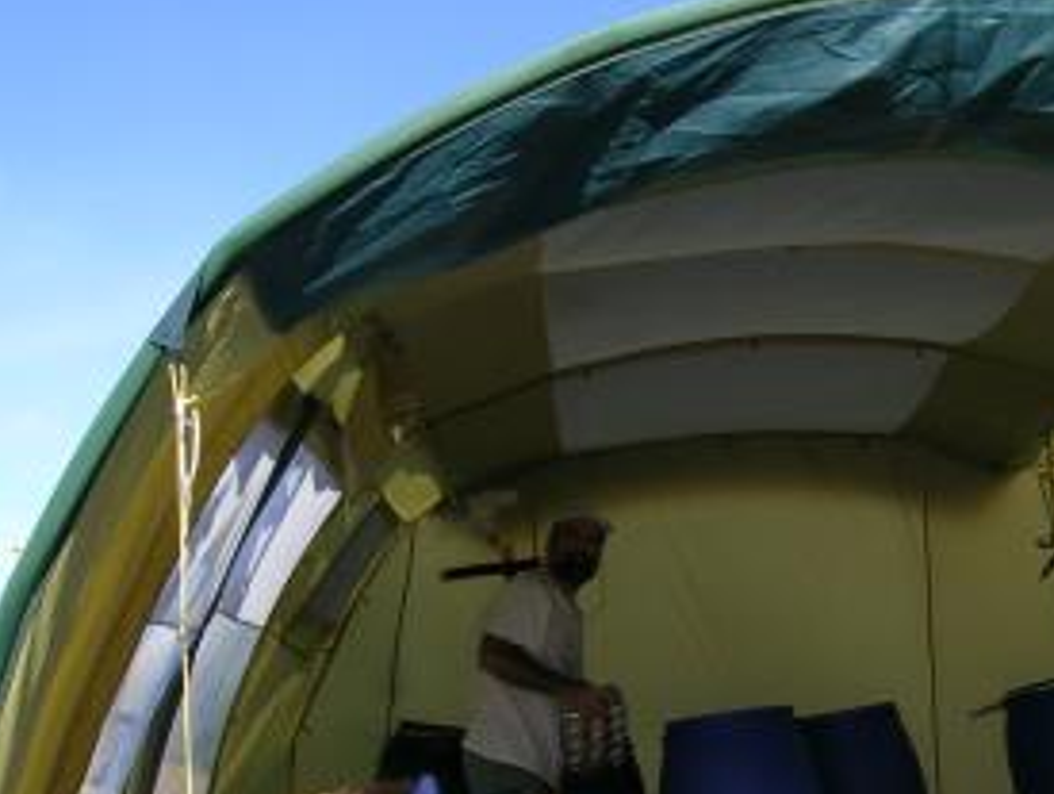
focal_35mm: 70
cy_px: 639
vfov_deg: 20.8
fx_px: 2134
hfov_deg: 26.9
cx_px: 928
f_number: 6.7
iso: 50
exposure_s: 1/195
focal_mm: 7.2
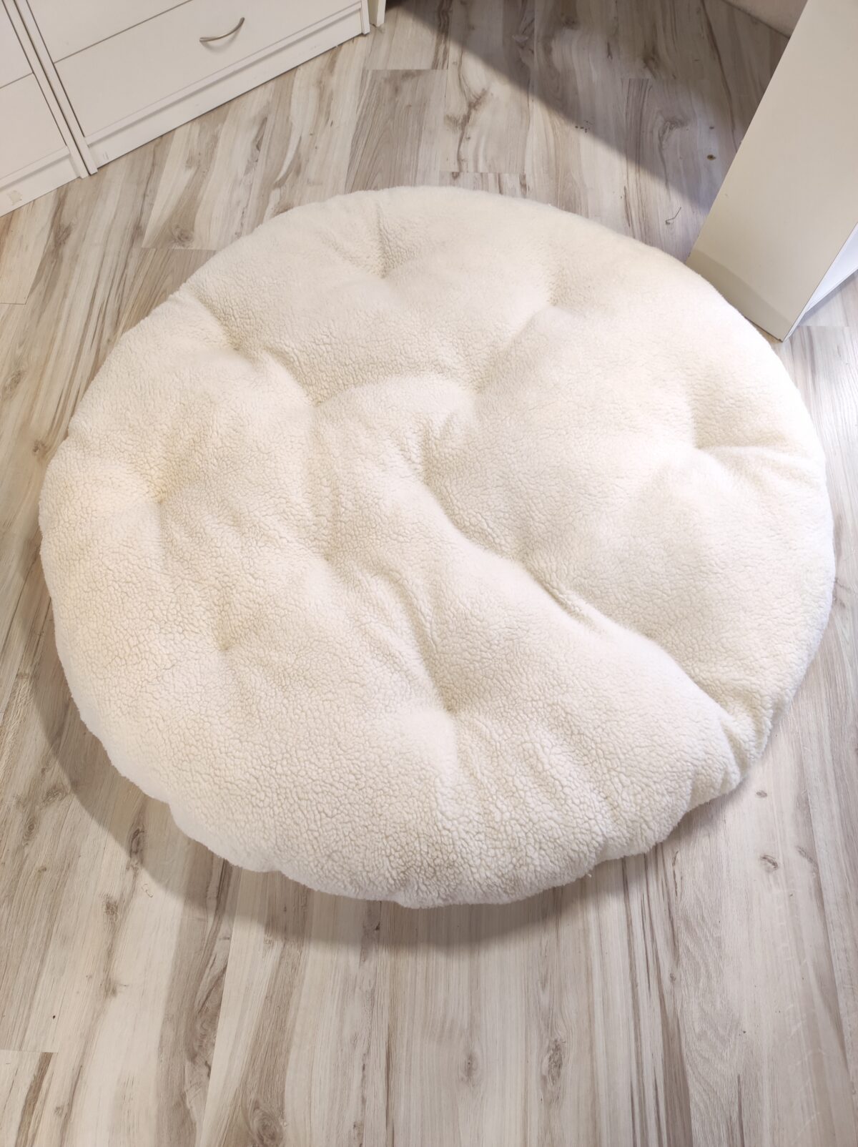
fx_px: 828
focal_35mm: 25
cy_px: 574
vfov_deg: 69.4
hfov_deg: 54.8
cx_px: 429
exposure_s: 1/15
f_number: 1.79
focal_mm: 4.7
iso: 250
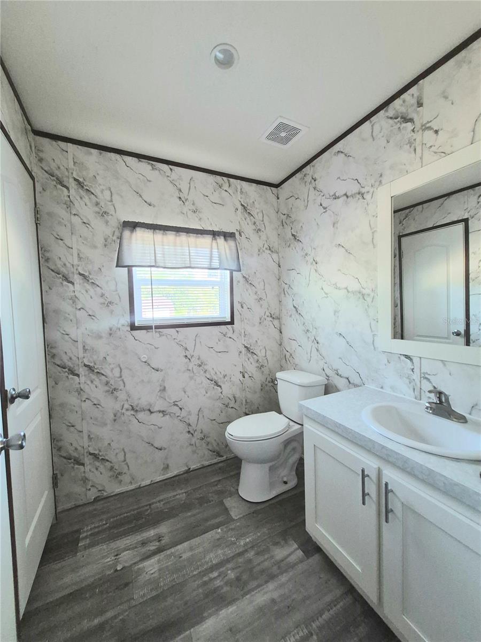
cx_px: 240
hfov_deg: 89.9
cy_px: 321
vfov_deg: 106.2
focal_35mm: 13
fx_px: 241
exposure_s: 1/60.2
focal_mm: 1.74
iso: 640
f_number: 2.2
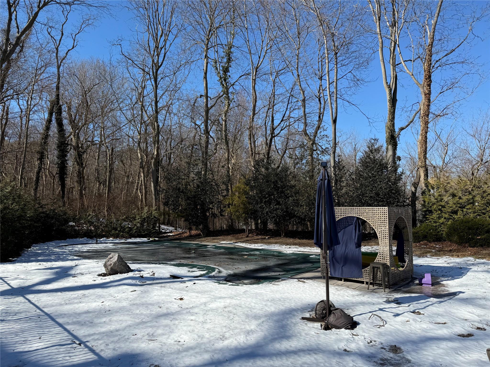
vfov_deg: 56.8
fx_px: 340
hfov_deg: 71.6
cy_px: 184
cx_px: 245
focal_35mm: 24
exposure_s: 1/4405
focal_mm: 6.76
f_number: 1.78
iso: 80
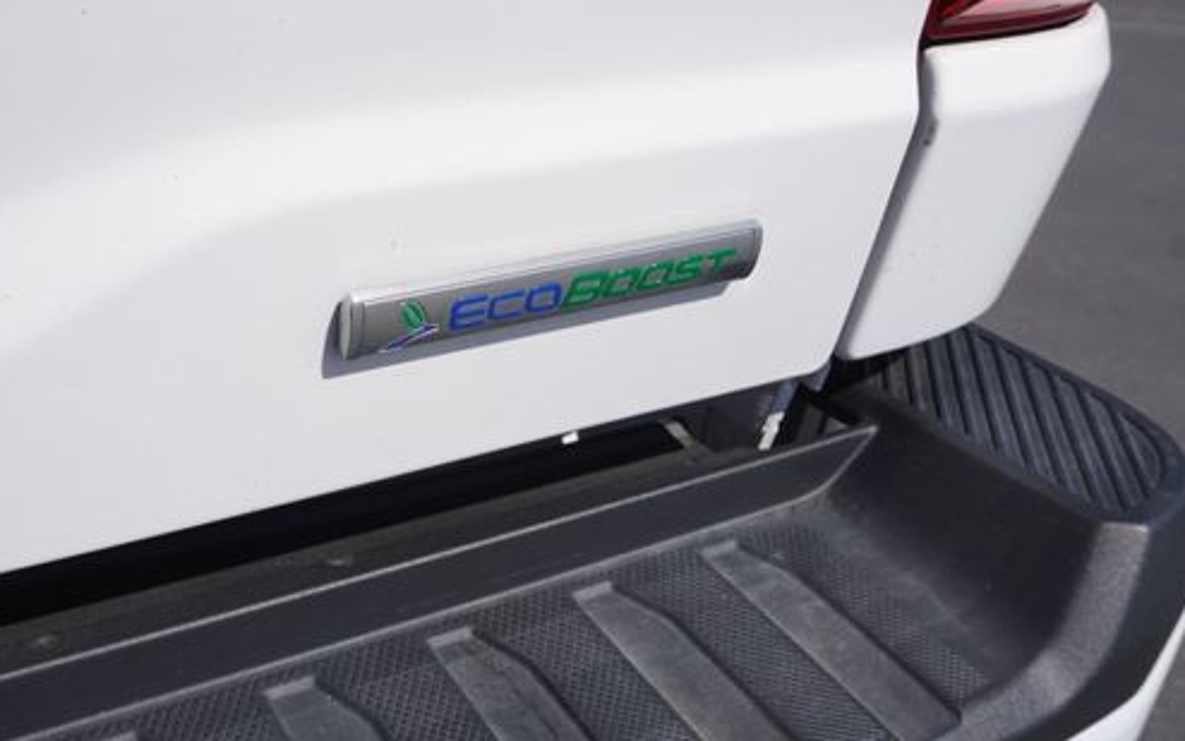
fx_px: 1346
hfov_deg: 47.2
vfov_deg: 30.8
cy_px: 374
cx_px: 465
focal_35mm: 42
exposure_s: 1/250
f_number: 10
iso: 100
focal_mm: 21
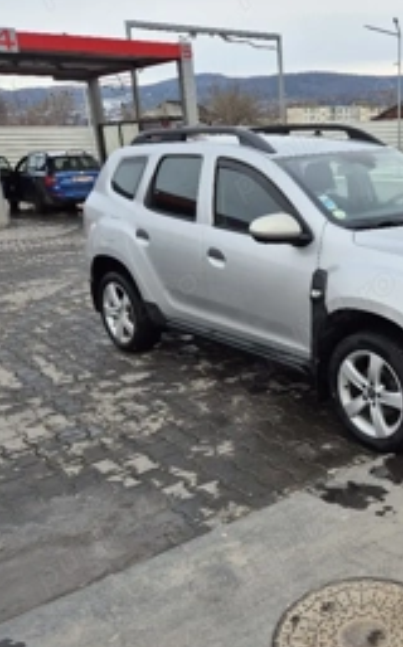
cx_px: 363
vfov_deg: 51.5
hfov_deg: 31.9
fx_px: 670
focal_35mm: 38
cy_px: 363
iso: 25
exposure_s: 1/244
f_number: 1.8
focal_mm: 5.4
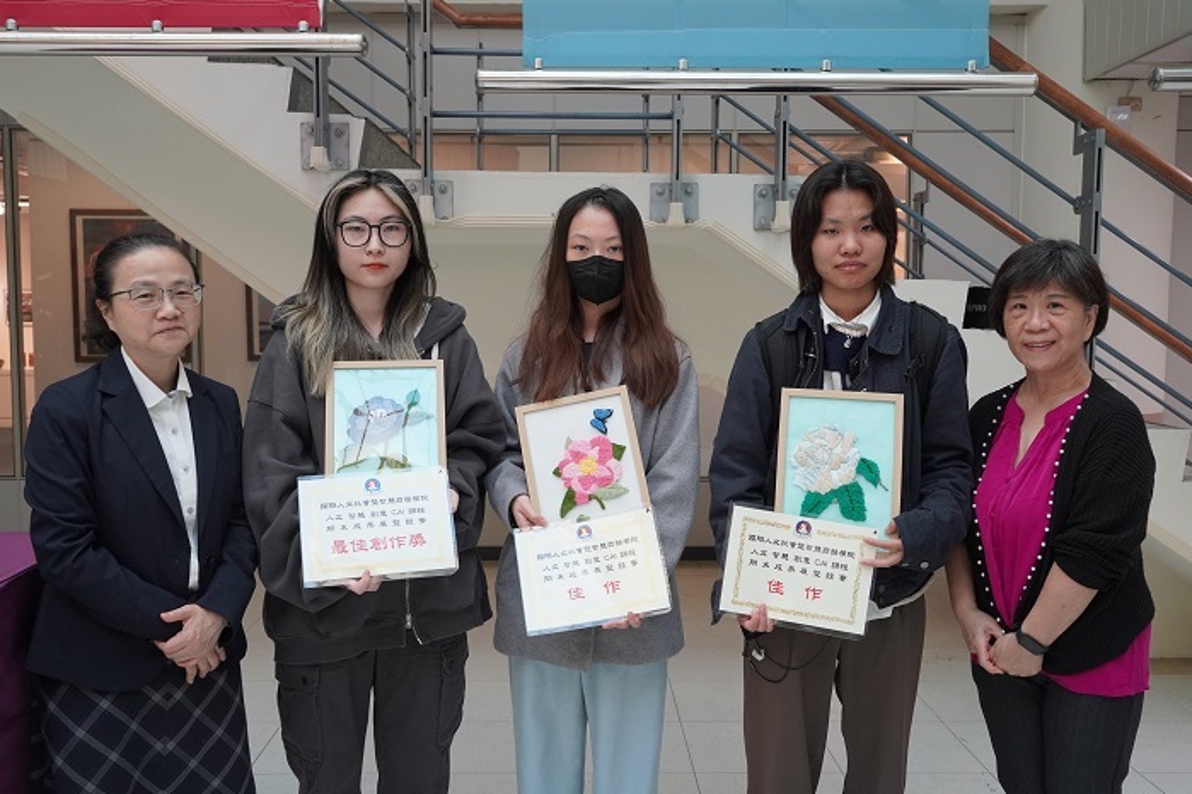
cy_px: 399
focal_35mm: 34
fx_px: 1126
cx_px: 592
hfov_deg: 55.8
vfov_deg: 38.9
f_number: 4
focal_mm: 22
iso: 800
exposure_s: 1/160
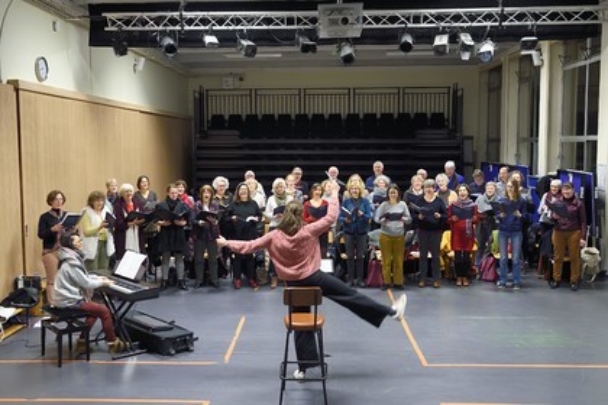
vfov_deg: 36.9
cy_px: 202
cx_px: 304
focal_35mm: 36
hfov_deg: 53.1
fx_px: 608
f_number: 5.6
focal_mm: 36
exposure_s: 1/25
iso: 1600
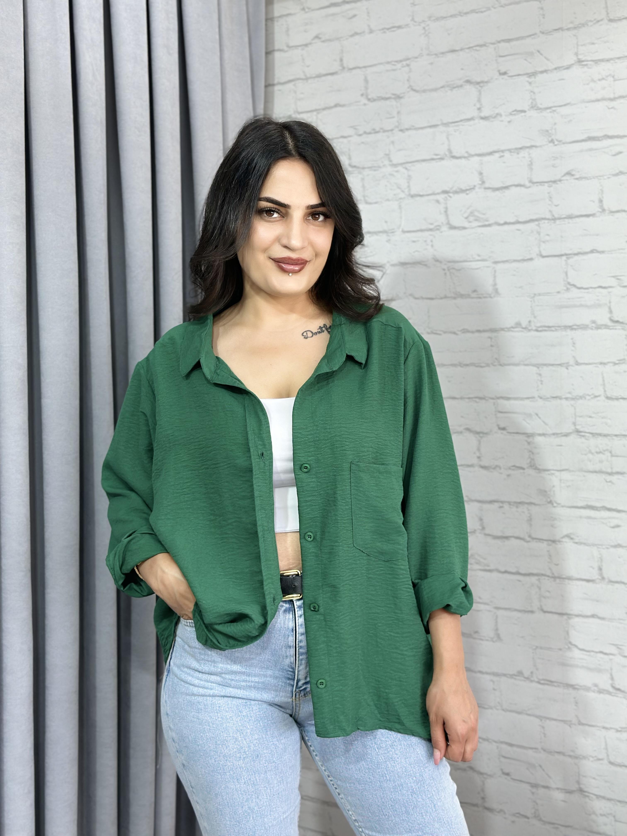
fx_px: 1159
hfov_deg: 30.3
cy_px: 418
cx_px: 314
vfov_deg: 39.7
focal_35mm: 48
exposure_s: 1/100
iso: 80
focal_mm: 6.86
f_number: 1.78
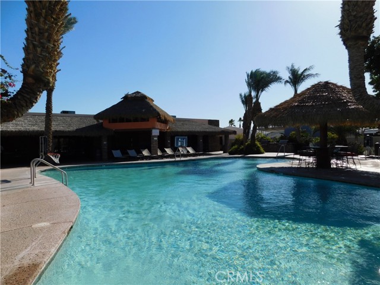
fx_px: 252
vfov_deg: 58.9
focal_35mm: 23
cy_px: 142
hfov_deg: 73.9
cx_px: 190
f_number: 6
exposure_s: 1/800
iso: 125
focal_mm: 4
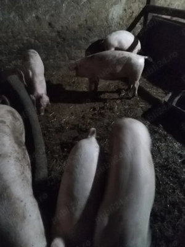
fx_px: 185
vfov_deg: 67.3
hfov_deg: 53.1
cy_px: 124
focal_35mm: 26
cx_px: 92
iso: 9600
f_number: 1.8
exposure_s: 1/10
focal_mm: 6.24
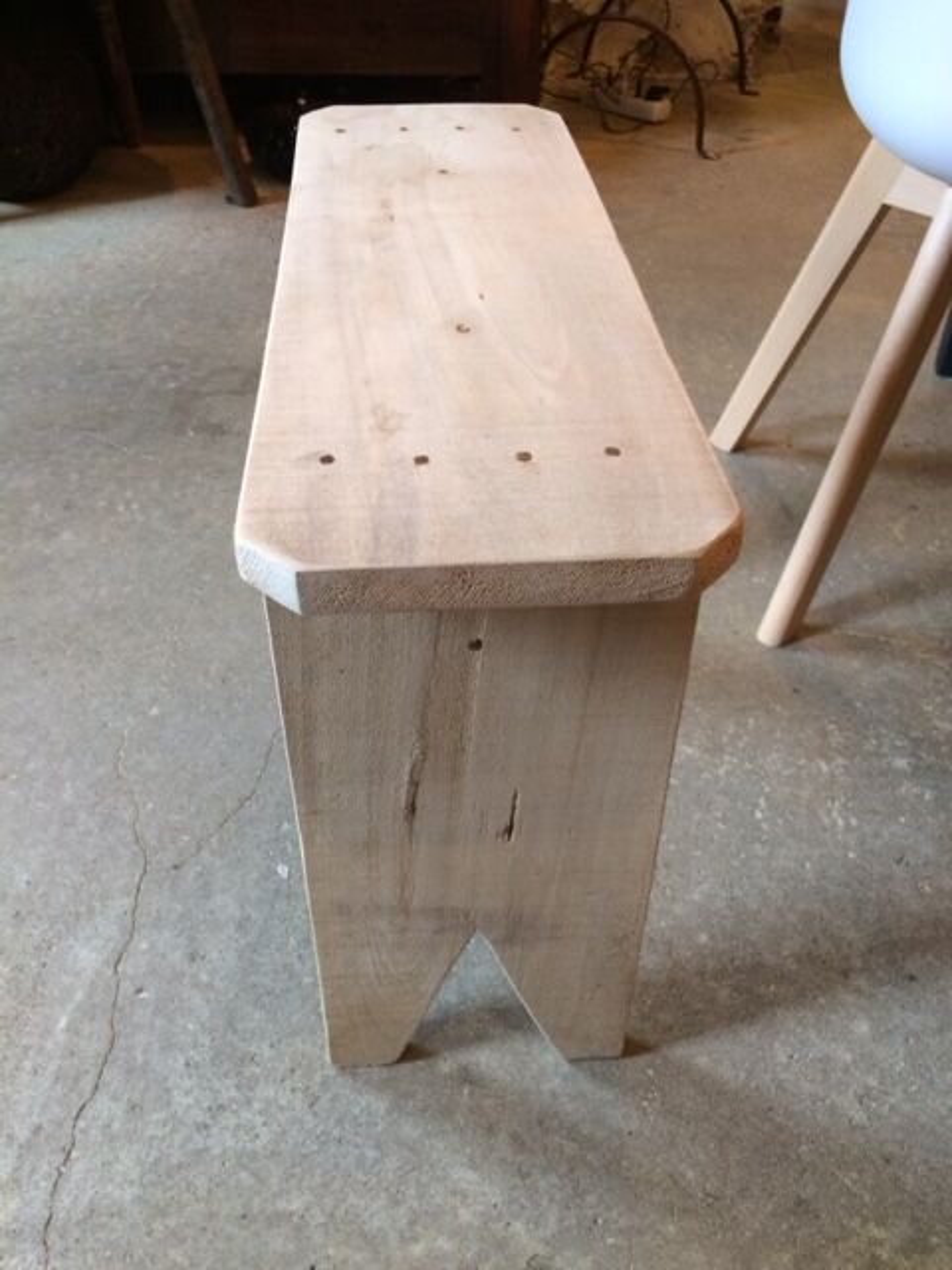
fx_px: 1063
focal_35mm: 29
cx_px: 476
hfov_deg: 48.2
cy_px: 635
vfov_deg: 61.7
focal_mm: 4.15
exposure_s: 1/33
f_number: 2.2
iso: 200
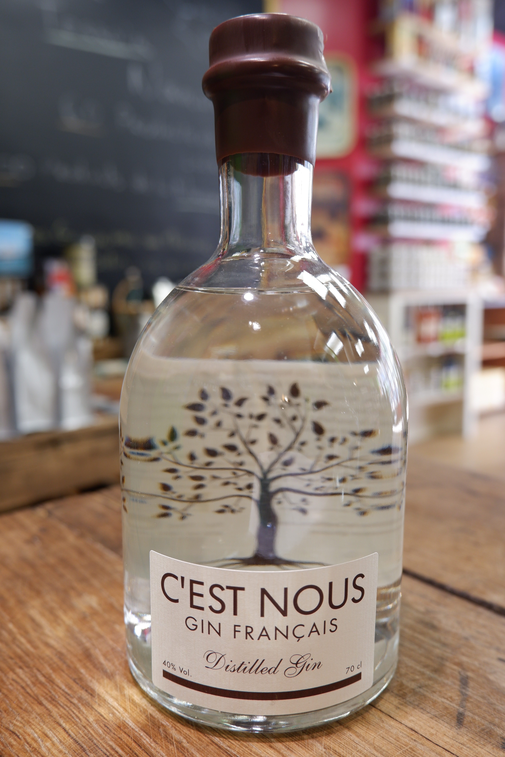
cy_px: 378
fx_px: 610
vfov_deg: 63.7
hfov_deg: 45.0
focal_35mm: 29
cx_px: 252
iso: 320
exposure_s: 1/30
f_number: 4
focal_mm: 19.7
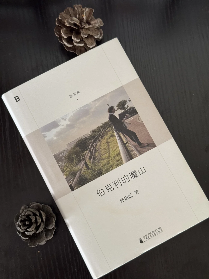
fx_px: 386
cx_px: 104
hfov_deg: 30.3
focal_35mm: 48
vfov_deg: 39.7
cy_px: 140
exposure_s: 1/40
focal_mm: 6.76
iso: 320
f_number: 1.78
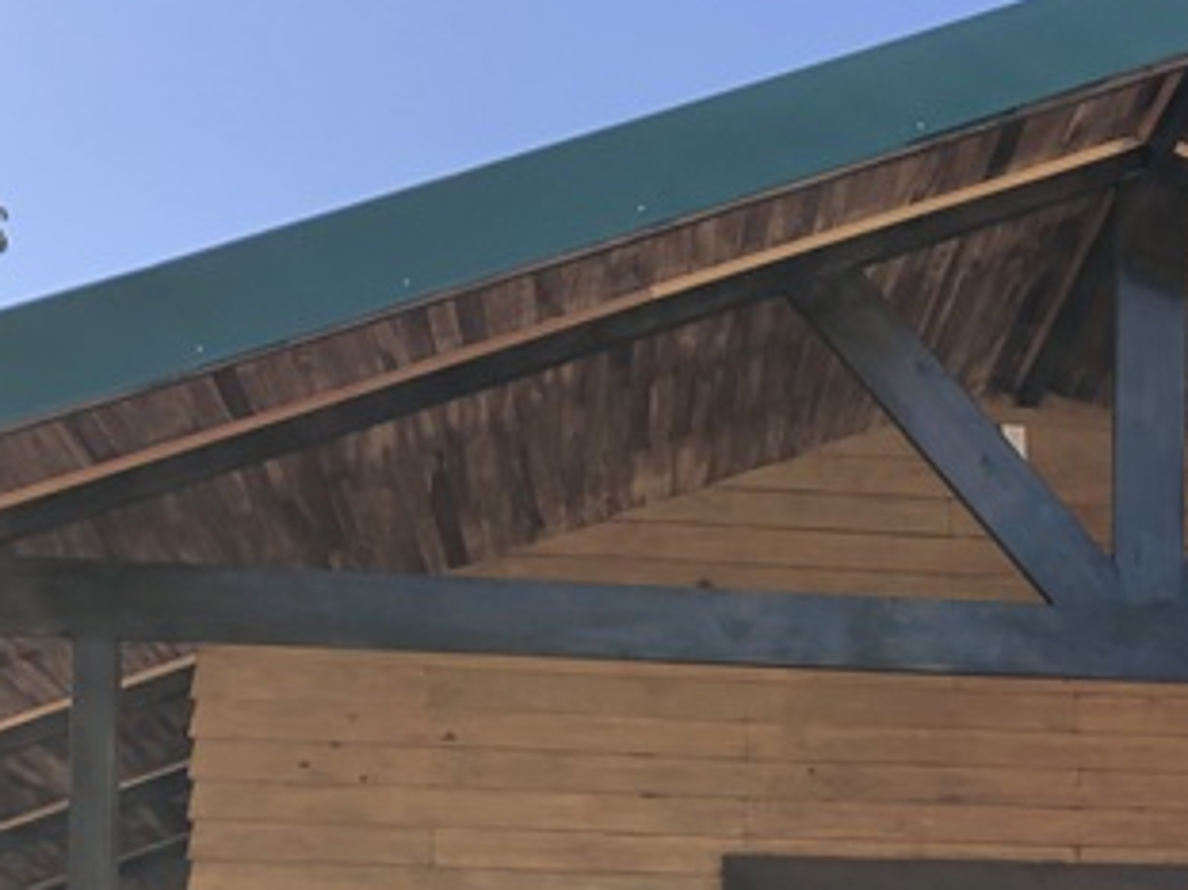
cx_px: 1062
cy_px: 1089
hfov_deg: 26.2
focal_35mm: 72
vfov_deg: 19.2
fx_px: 2470
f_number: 1.8
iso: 20
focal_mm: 4
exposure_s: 1/361
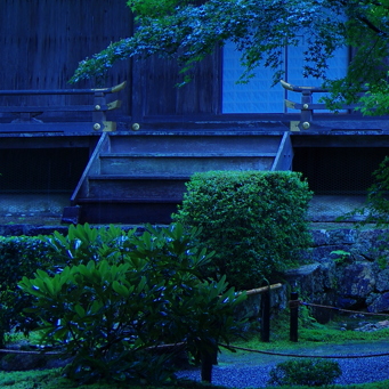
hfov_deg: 14.0
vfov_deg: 14.8
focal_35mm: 117
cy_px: 55
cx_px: 575
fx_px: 1488
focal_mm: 31
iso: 200
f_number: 6.3
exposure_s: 1/40
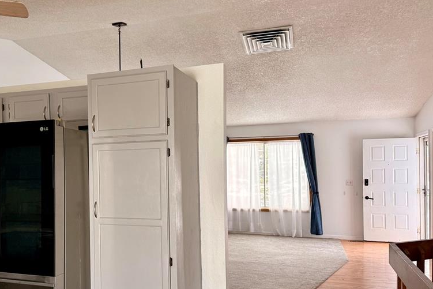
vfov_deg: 38.8
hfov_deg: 54.5
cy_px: 166
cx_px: 141
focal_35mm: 34
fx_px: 409
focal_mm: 6.76
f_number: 1.78
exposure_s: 1/167
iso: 200
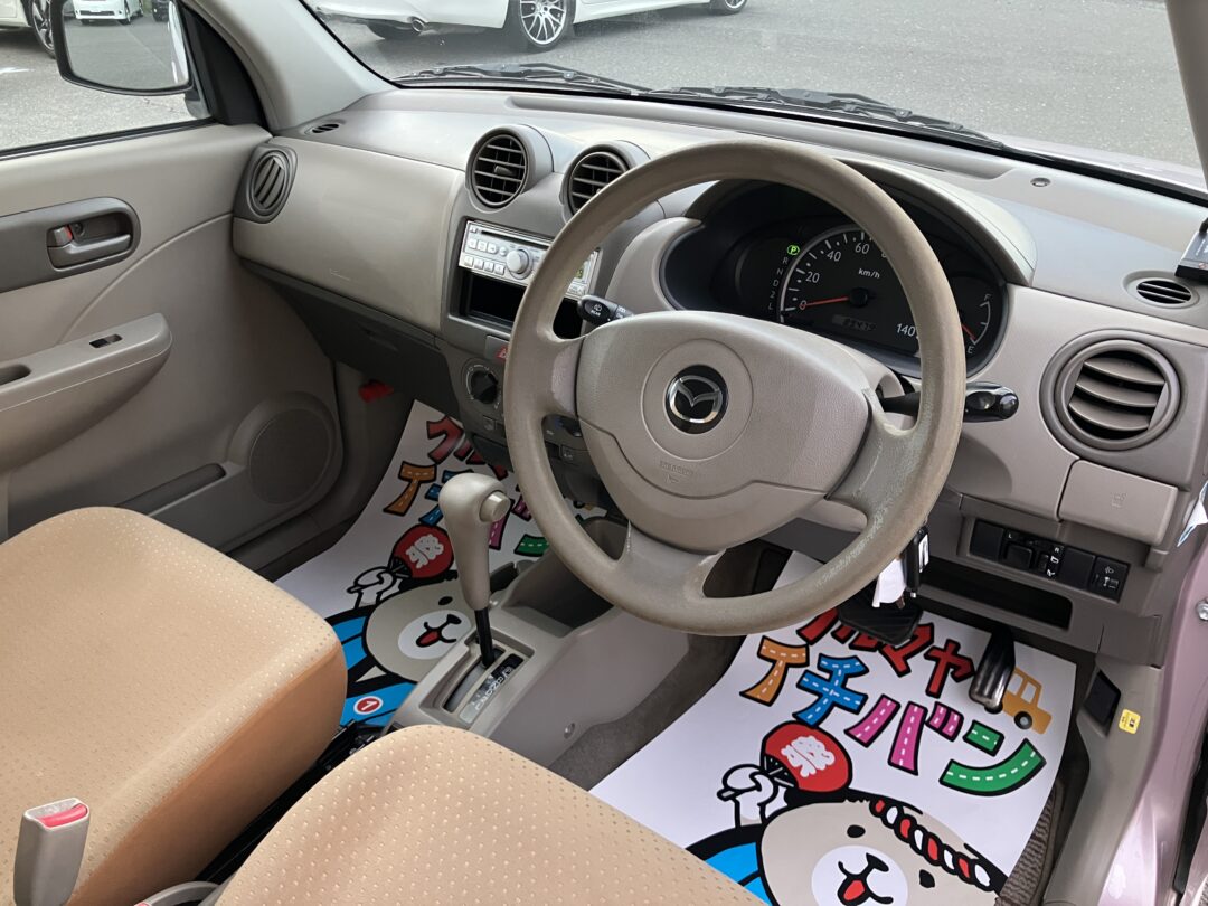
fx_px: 977
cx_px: 604
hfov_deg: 63.4
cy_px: 453
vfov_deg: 49.7
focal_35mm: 28
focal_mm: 3.99
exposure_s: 1/60
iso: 200
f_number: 1.8
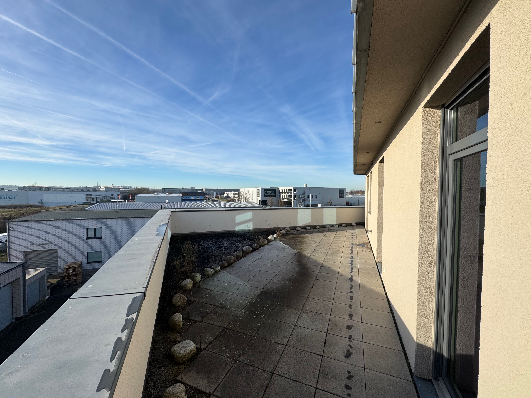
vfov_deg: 85.7
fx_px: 215
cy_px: 199
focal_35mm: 14
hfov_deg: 102.1
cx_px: 266
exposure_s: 1/1832
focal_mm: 2.22
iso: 50
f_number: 2.2
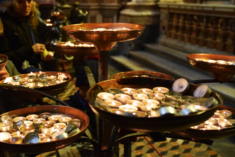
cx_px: 95
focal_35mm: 51
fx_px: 333
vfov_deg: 26.5
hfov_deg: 38.7
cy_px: 79
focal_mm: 28
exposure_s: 1/60
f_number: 3.2
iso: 900
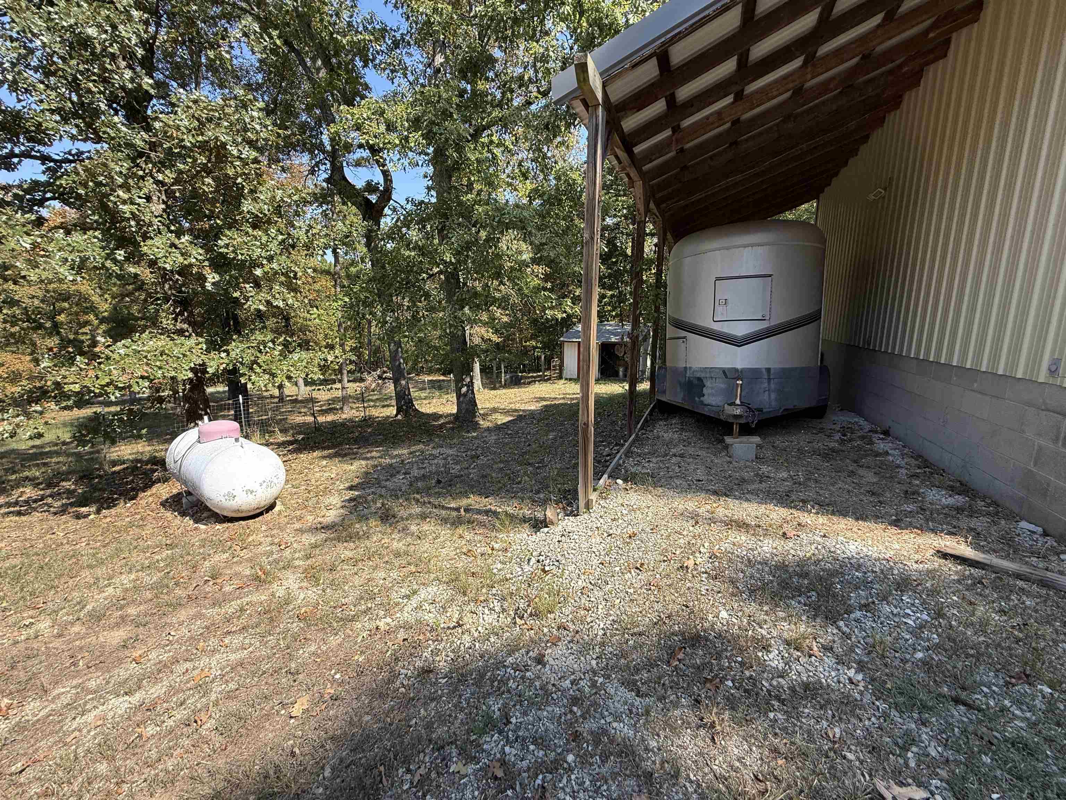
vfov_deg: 85.7
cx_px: 533
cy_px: 400
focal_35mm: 14
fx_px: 431
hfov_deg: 102.1
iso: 50
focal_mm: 2.22
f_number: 2.2
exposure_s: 1/540
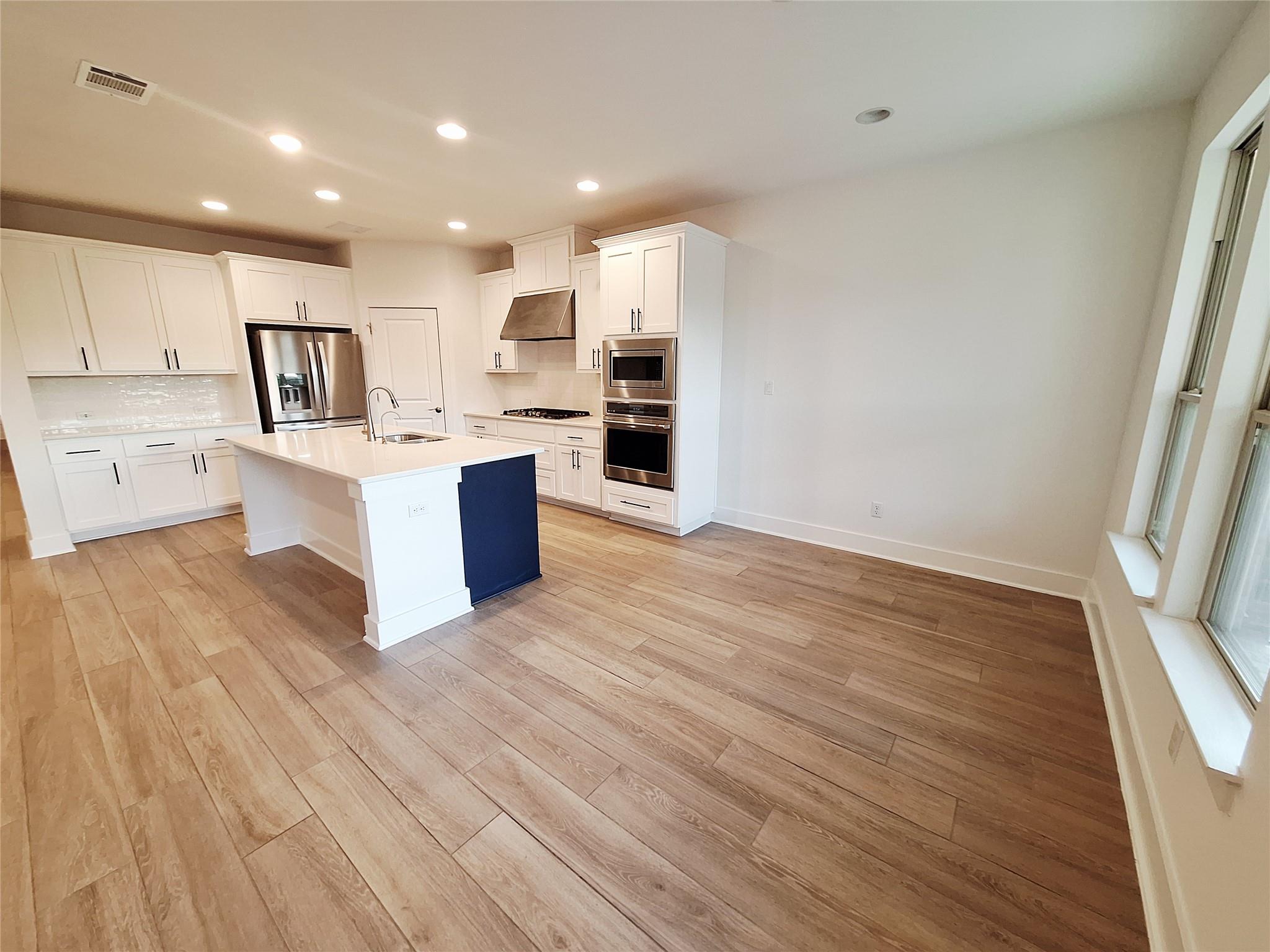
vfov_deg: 89.9
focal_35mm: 13
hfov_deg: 106.2
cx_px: 635
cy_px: 476
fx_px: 477
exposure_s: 1/40
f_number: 2.2
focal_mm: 1.74
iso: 160
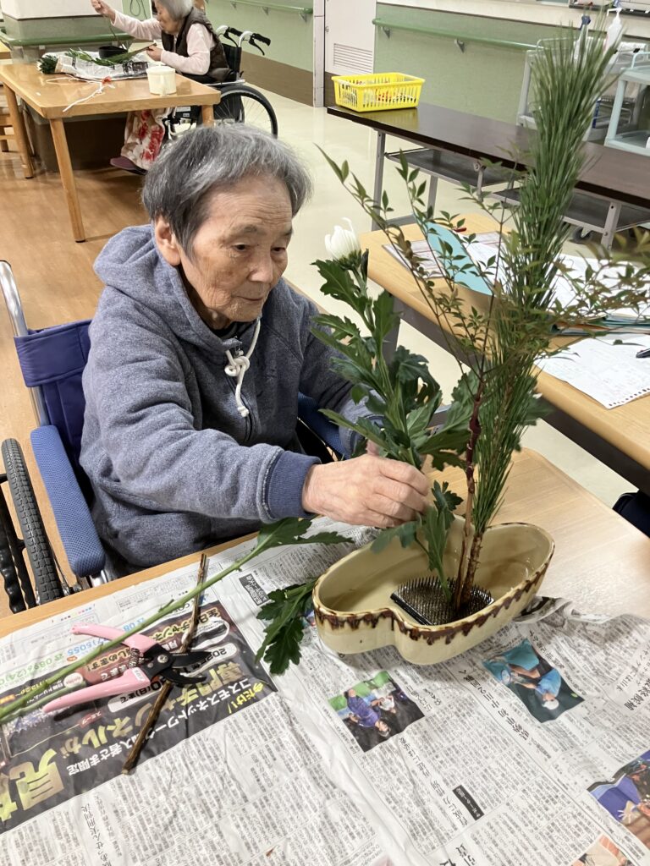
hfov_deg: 49.7
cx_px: 325
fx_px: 701
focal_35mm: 28
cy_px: 433
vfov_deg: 63.4
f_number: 1.8
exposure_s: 1/60
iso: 100
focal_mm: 3.99
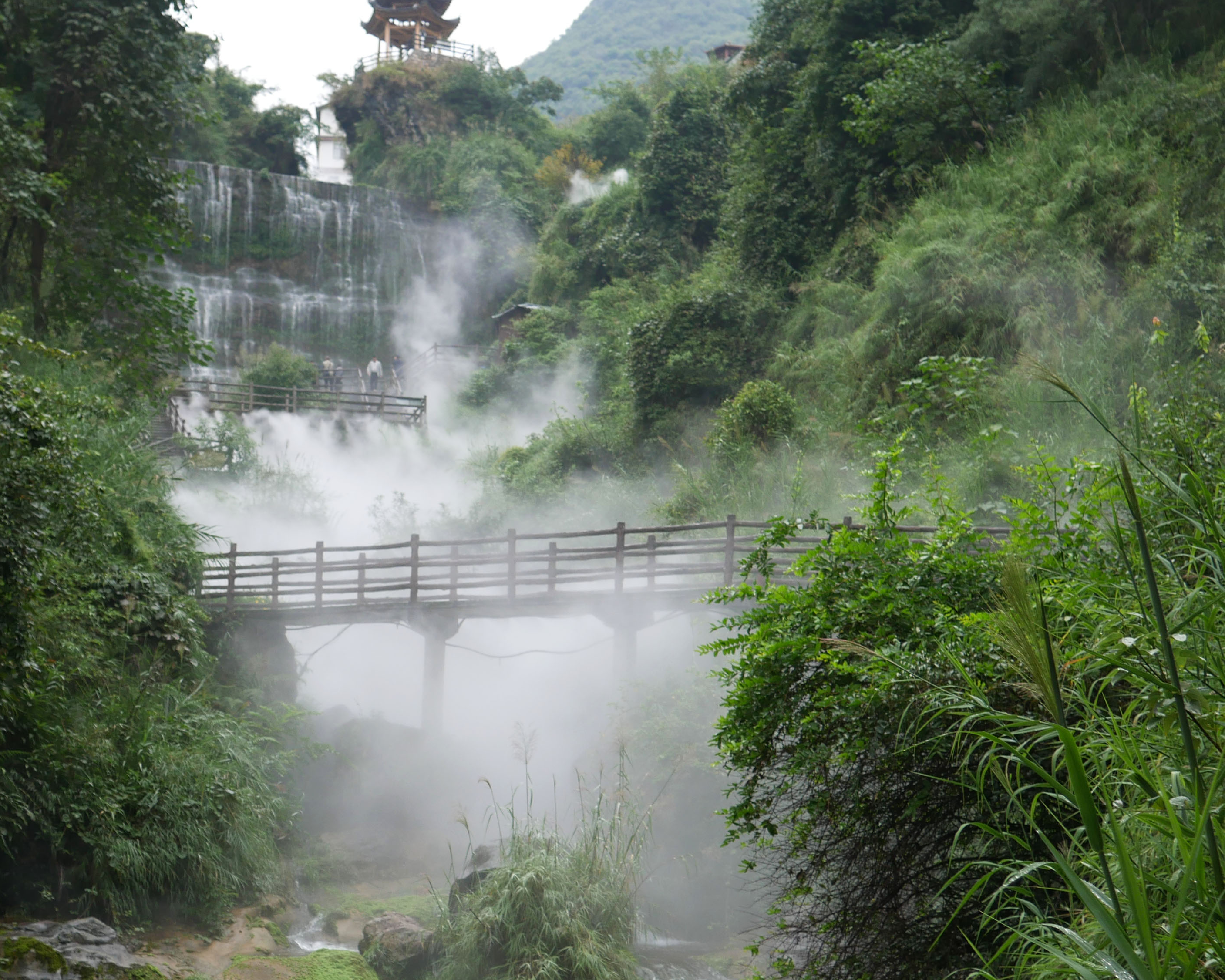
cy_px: 603
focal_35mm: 51
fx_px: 1849
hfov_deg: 36.5
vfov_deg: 29.6
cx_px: 493
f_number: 3.6
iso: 200
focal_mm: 16
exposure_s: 1/100
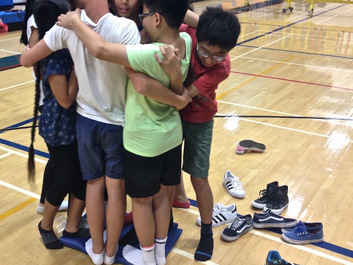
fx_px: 500
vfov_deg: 29.7
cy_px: 129
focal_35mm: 49
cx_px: 122
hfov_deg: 38.5
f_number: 2.4
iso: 100
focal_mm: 4.12
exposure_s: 1/20
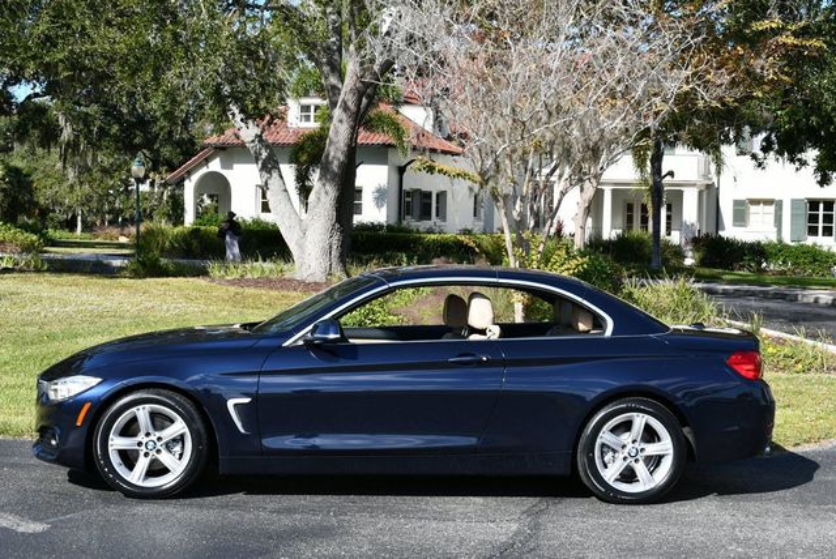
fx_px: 1441
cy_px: 280
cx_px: 418
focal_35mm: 62
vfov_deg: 22.0
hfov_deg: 32.4
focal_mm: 31
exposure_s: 1/250
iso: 110
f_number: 8
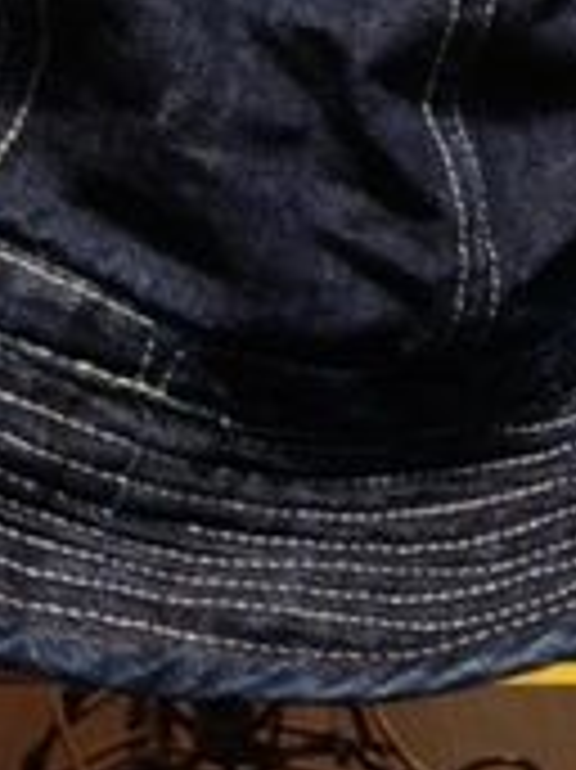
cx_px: 207
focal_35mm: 103
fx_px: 2288
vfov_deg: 19.0
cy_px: 254
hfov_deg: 14.3
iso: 64
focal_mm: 4.12
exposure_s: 1/20
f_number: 2.4
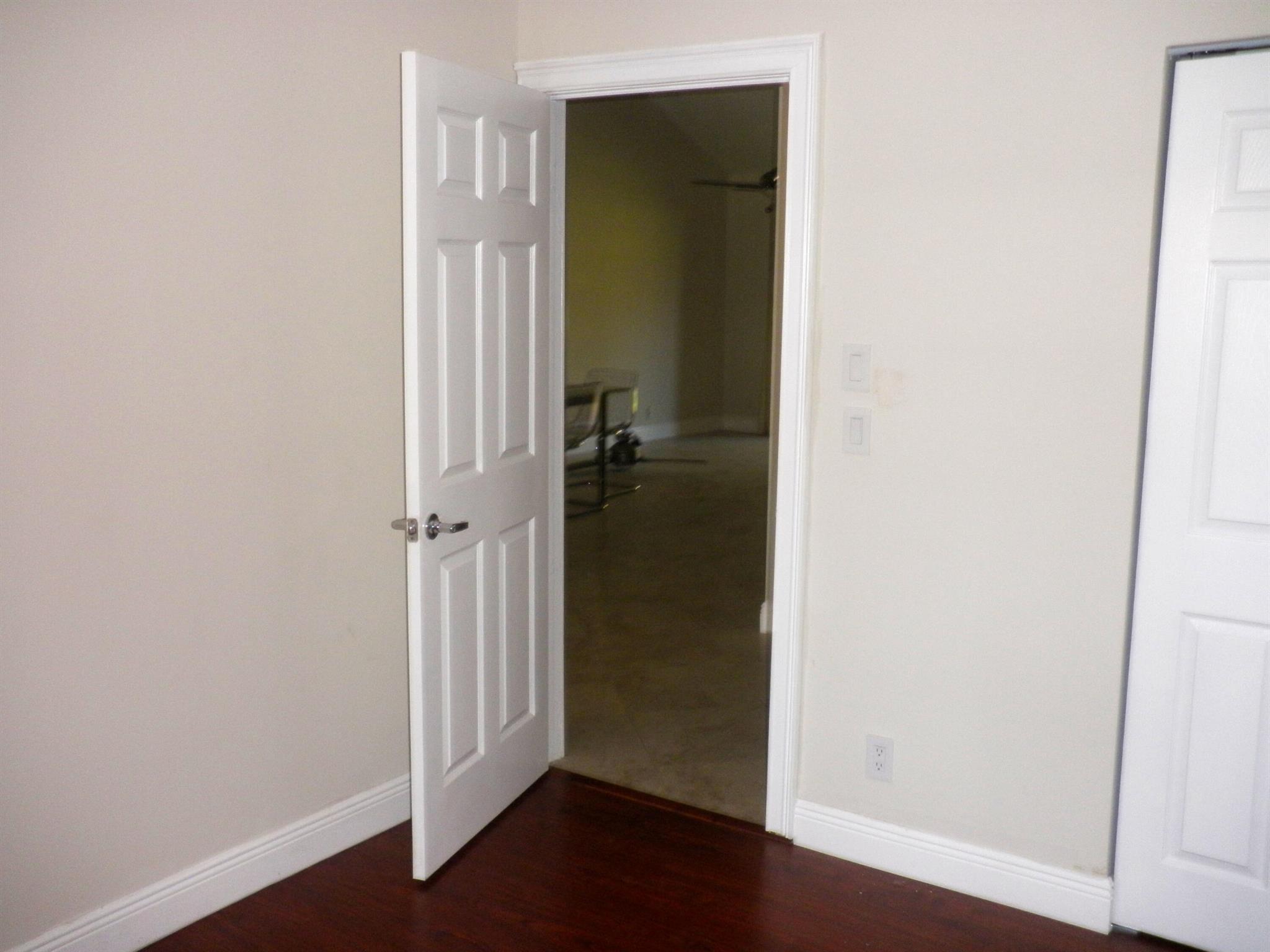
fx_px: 1321
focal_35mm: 36
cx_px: 635
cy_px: 476
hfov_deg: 51.4
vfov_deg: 39.7
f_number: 3.5
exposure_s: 1/30
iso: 160
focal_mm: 6.3
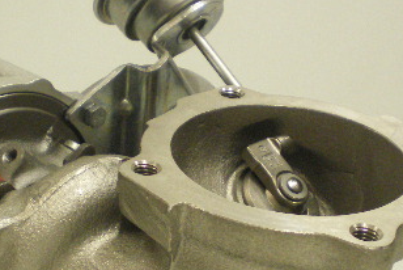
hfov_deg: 24.6
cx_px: 143
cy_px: 125
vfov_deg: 16.7
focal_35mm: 82
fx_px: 919
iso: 400
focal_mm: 6.3
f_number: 3.1
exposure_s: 1/8
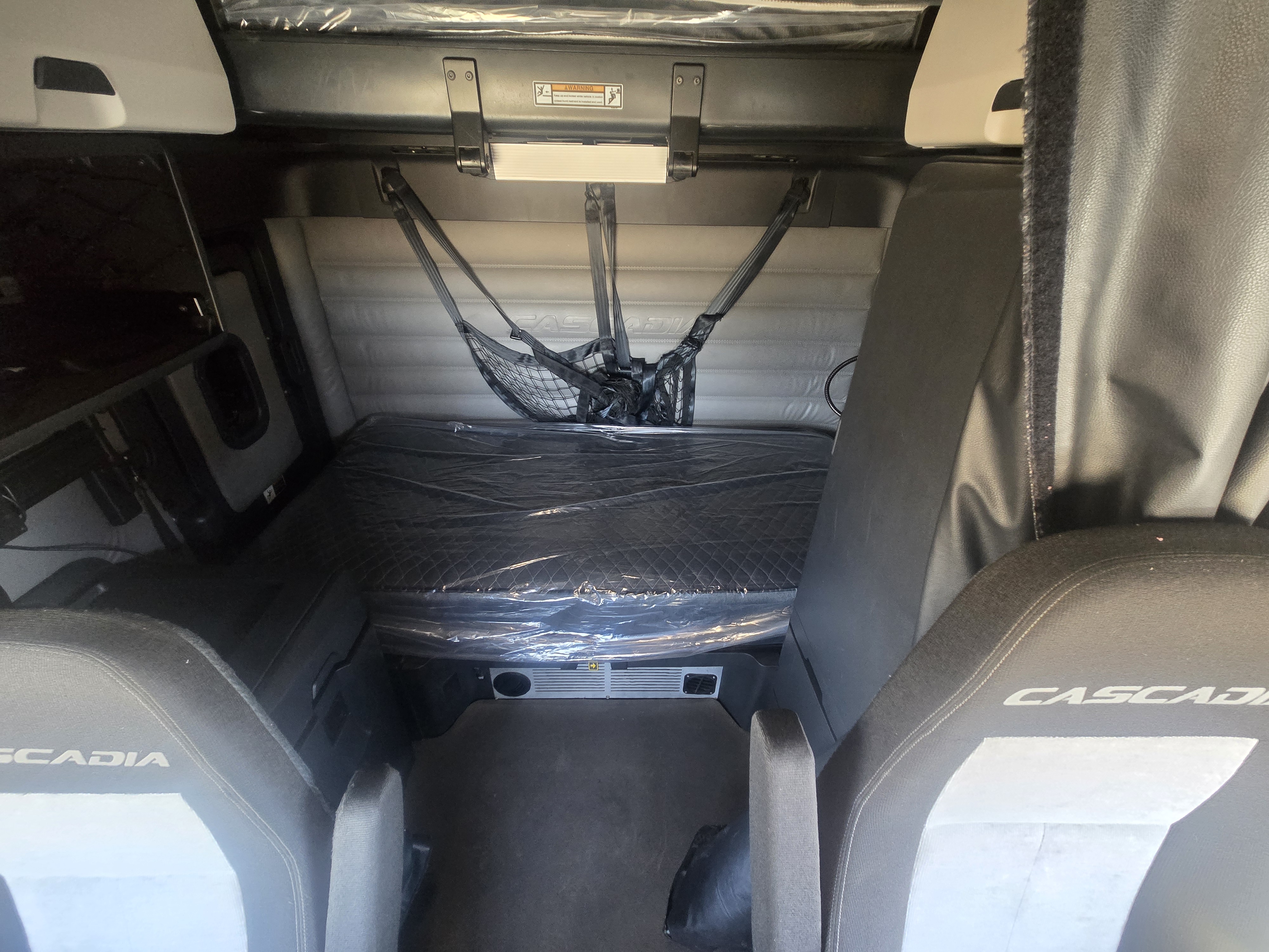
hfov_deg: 106.2
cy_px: 476
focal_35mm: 13
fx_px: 477
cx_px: 634
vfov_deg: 89.9
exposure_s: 1/50
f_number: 2.2
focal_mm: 2.2
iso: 800
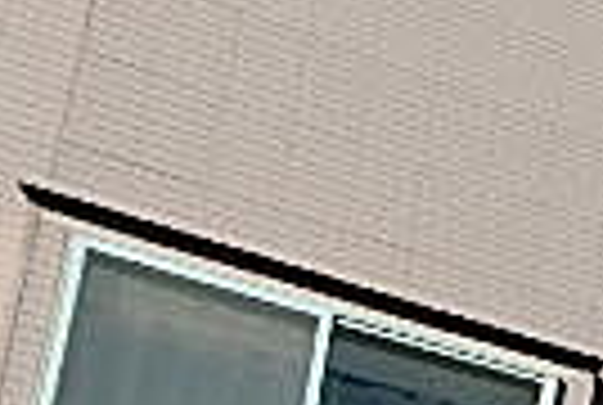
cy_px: 1071
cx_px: 1323
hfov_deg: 14.7
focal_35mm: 104
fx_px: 1746
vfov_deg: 10.6
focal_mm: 3.7
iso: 125
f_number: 6
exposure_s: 1/800
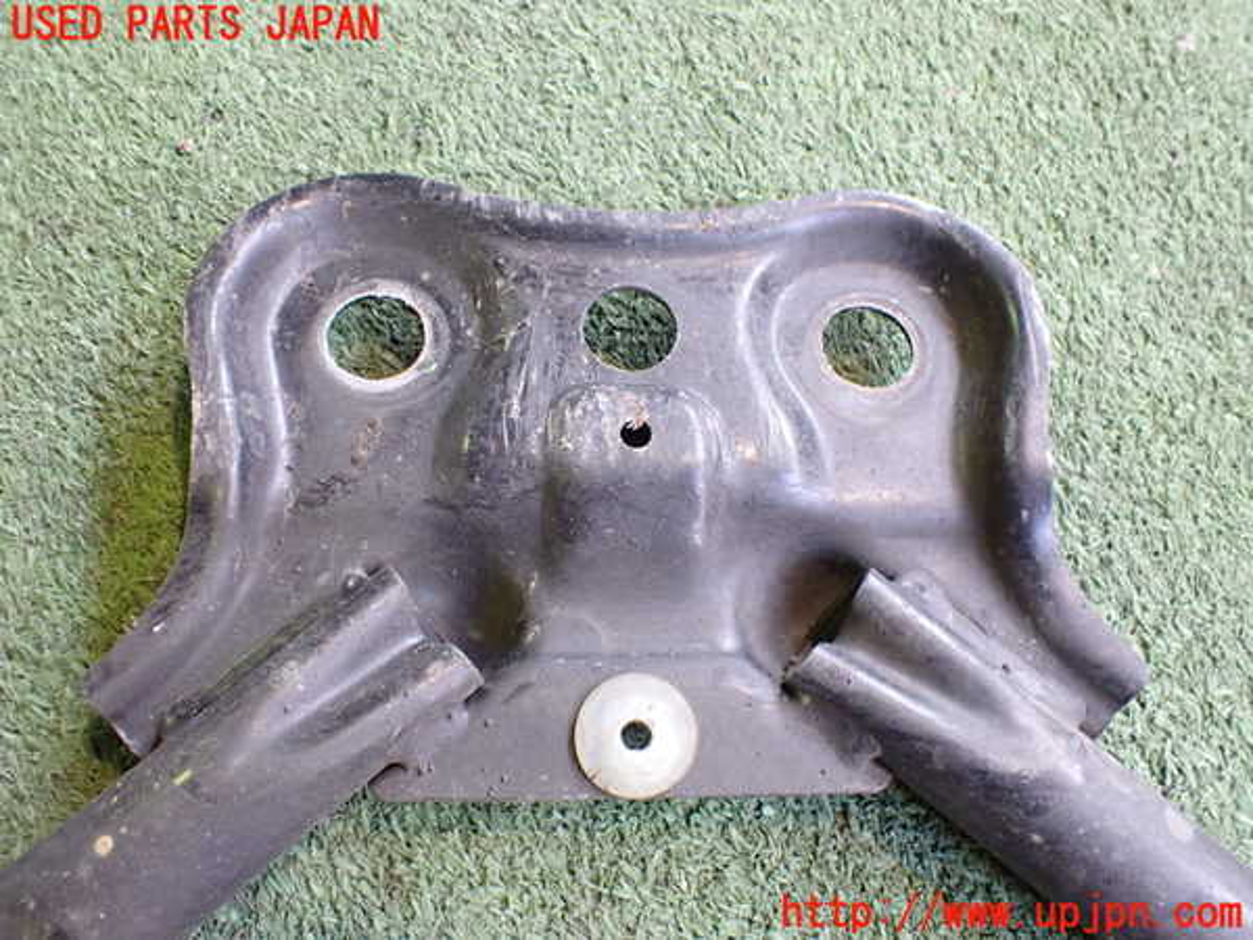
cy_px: 470
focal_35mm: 30
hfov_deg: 60.0
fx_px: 1086
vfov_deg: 46.8
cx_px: 626
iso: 800
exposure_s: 1/80
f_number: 2.3
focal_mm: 5.4
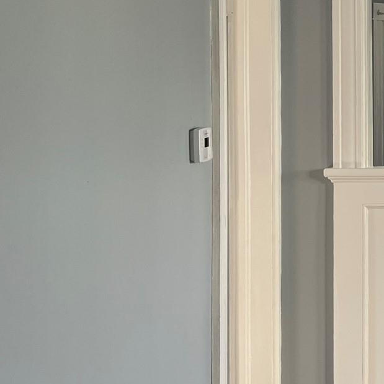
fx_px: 954
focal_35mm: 76
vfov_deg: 22.7
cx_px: 581
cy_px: 125
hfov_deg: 19.7
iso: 100
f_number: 1.6
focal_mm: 5.1
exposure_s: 1/121
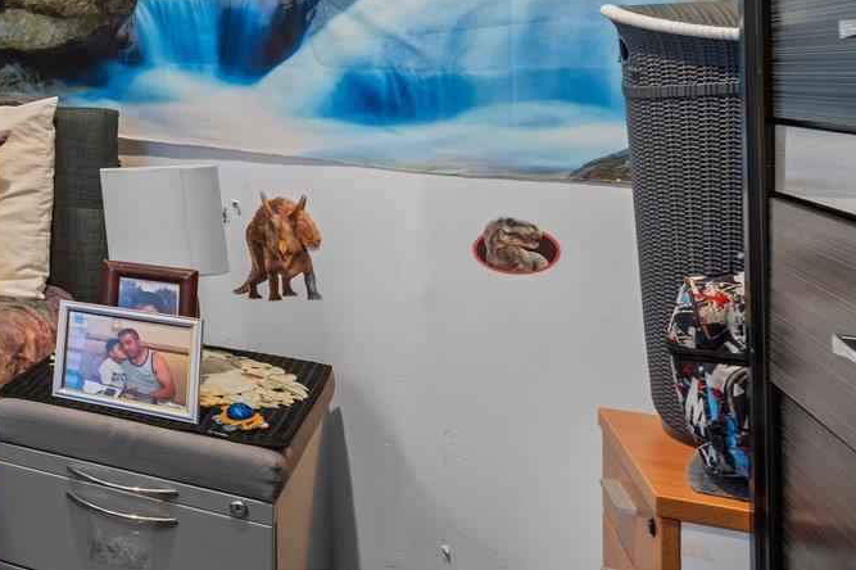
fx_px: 1022
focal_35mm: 43
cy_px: 69
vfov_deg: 30.0
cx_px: -406
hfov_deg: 29.3
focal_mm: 14
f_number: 10
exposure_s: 1.3
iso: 640
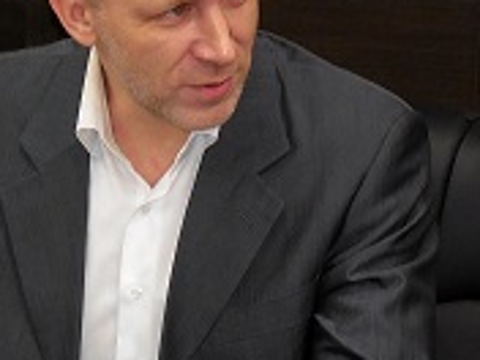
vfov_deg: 5.0
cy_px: 164
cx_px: 232
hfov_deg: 6.7
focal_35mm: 297
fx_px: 4118
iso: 640
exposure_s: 1/60
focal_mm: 27.2
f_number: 4.9
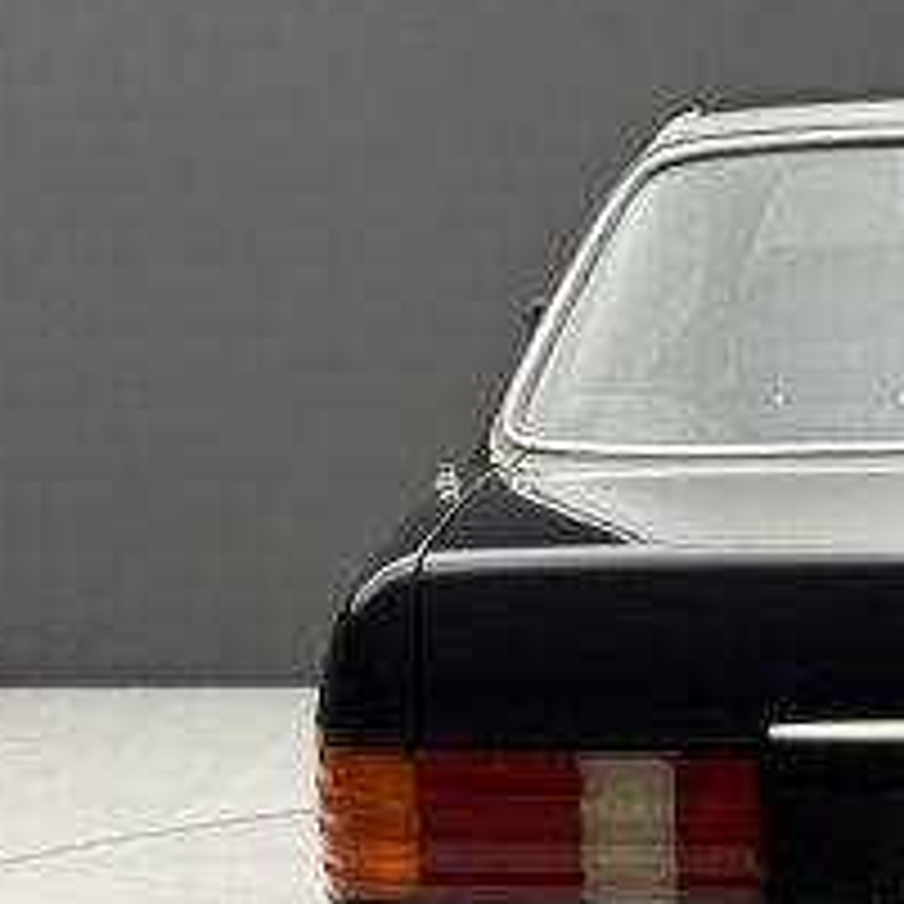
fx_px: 3989
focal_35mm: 135
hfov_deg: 12.6
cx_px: 1120
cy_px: 733
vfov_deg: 12.9
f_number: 1.78
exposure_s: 1/60
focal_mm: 6.76
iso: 100
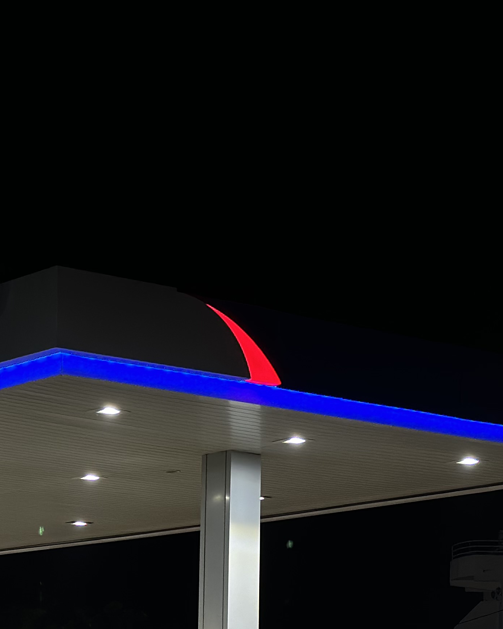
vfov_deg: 17.4
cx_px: -71
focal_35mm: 109
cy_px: 545
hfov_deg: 13.8
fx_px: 2029
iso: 80
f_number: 1.78
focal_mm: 6.86
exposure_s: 1/50
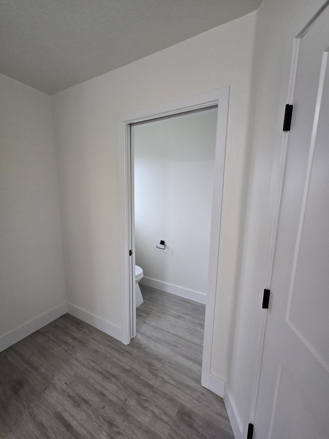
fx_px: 165
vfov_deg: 106.2
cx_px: 164
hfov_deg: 89.9
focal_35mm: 13
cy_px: 220
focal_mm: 2.2
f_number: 2.2
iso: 200
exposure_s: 1/51.1
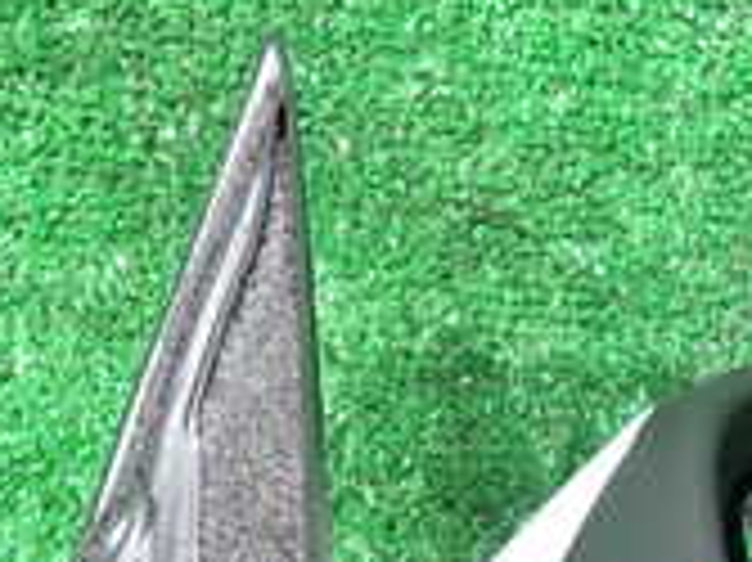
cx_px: 603
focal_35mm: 90
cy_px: 778
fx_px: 1954
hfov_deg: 21.5
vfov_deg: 15.4
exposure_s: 1/50
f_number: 2
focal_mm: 4.5
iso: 200
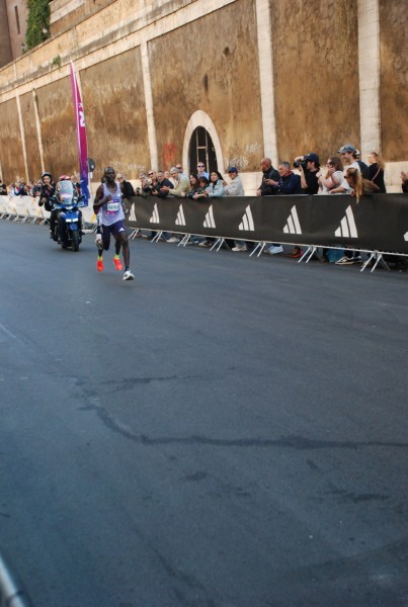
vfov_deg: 35.0
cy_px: 304
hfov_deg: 23.9
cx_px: 204
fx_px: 964
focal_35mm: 57
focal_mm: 38
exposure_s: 1/500
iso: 1000
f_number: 4.5
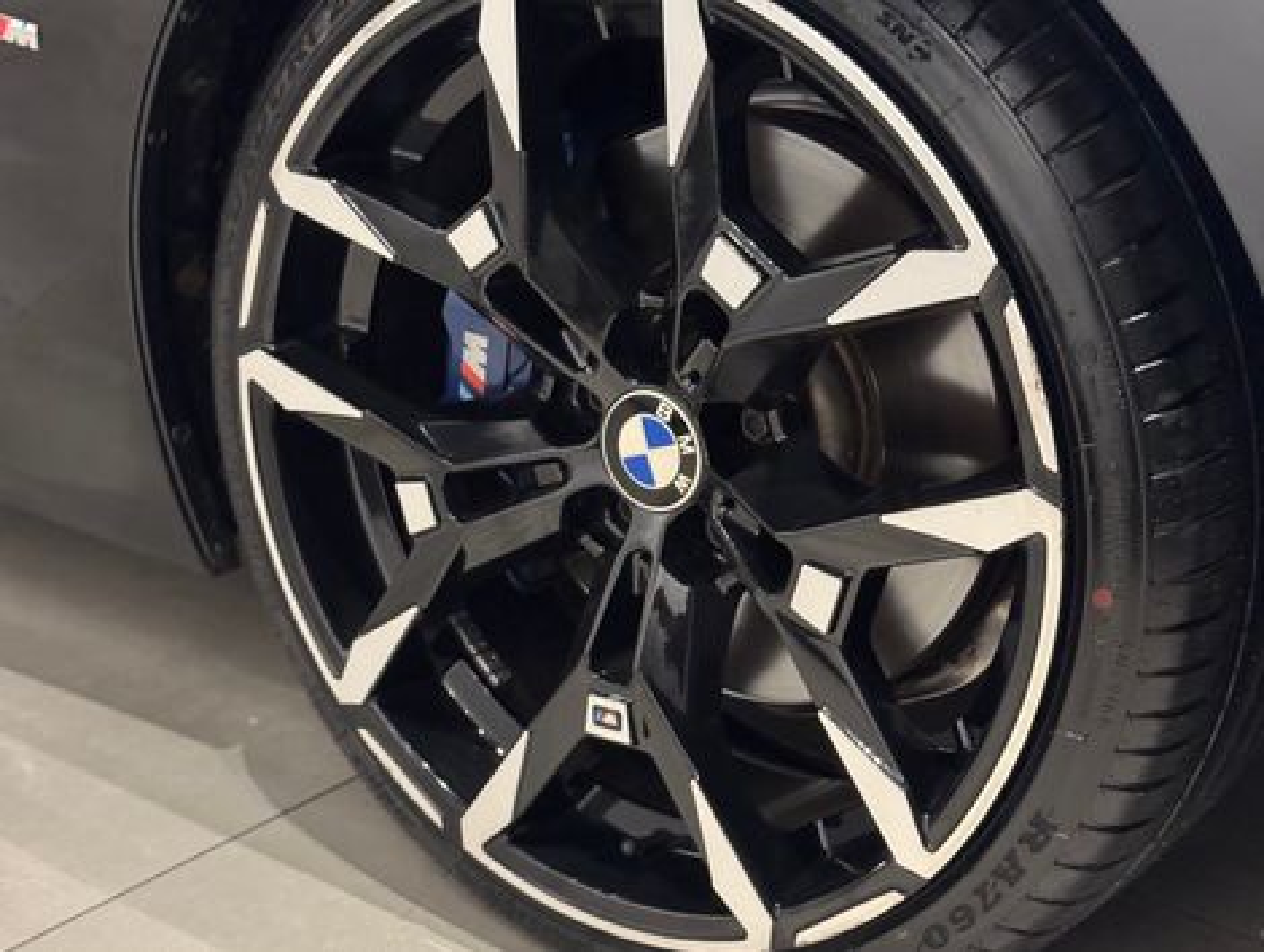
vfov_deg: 30.3
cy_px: 476
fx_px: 1755
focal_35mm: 48
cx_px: 632
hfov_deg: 39.6
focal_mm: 6.76
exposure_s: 1/24
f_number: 1.78
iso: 500
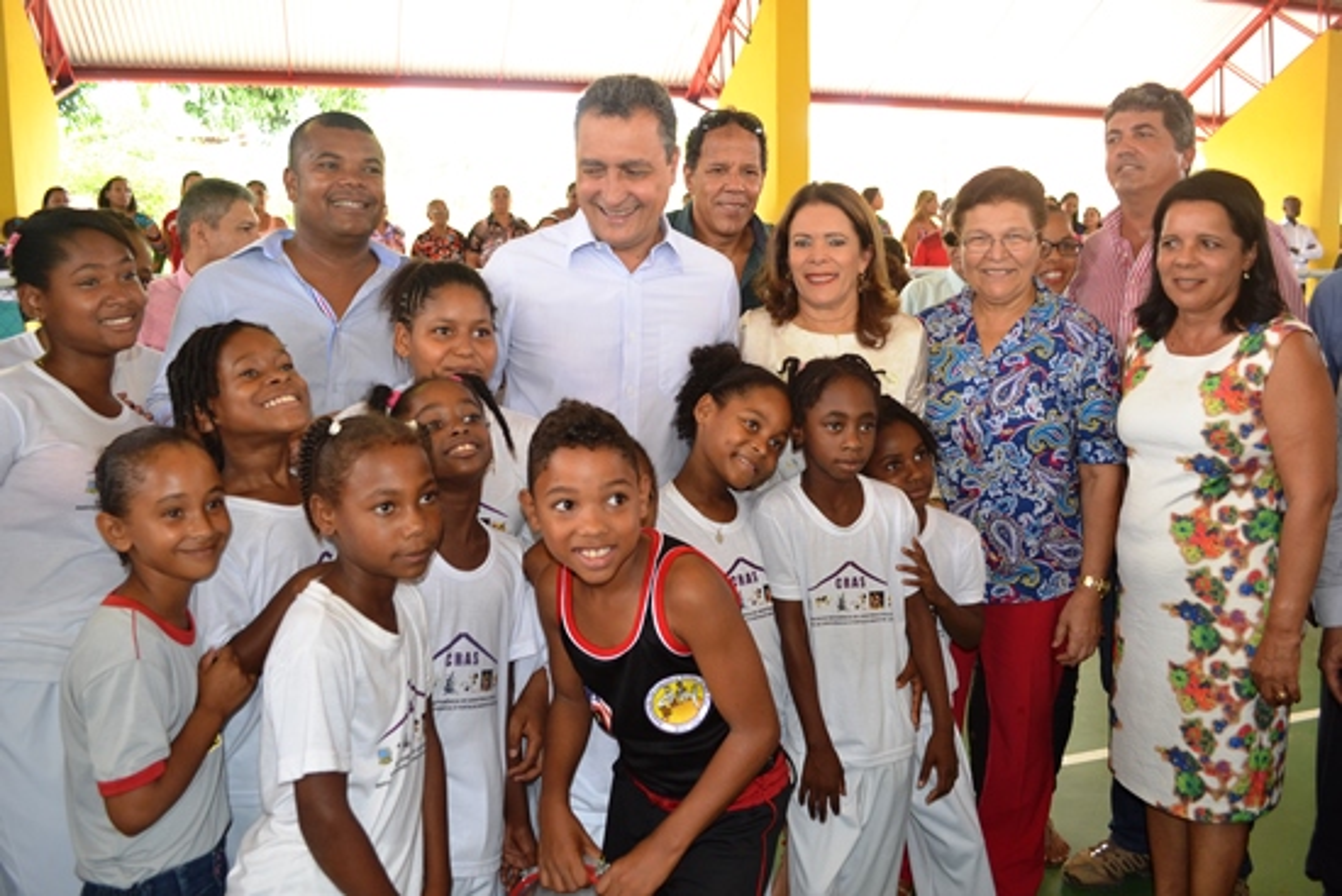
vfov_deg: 48.0
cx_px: 671
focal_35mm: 27
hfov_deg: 67.4
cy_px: 448
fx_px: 1007
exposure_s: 1/60
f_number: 3.5
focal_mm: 18
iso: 450
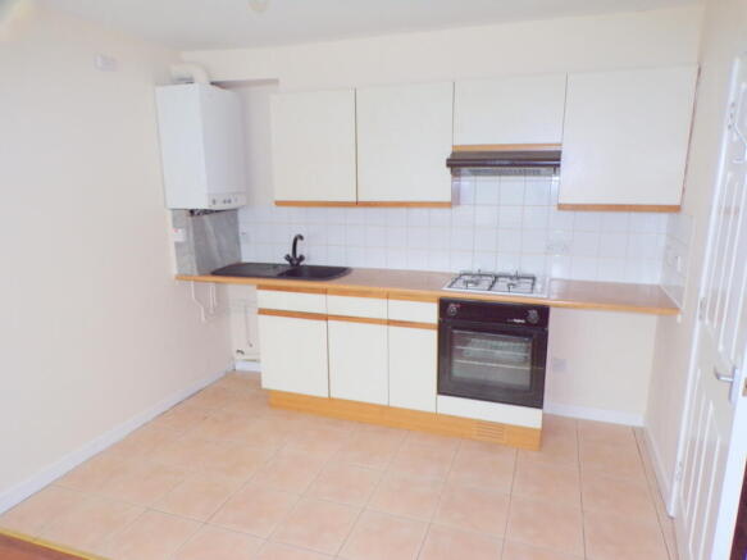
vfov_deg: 56.8
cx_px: 374
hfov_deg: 71.6
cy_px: 280
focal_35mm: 24
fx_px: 518
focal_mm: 4.3
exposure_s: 1/34
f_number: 3
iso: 200
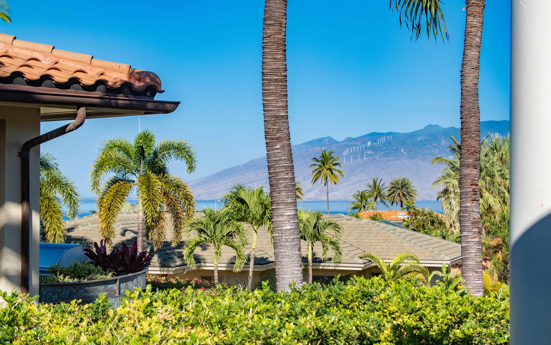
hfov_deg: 27.5
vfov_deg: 17.4
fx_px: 1126
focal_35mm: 75
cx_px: 274
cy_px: 192
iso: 400
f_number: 5.6
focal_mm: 35
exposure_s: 1/800
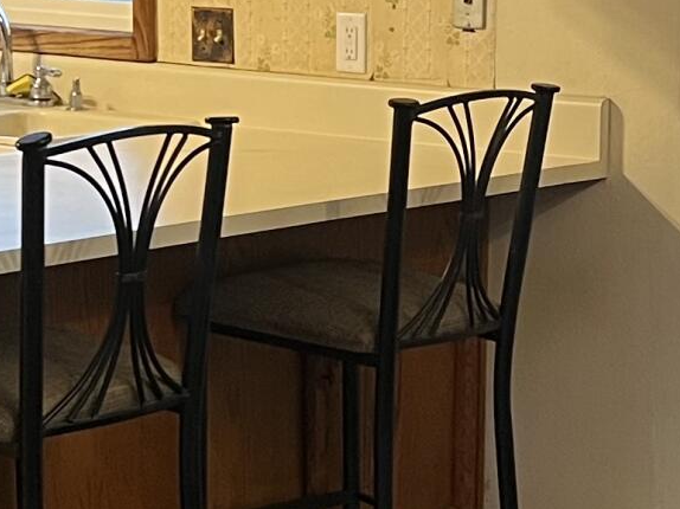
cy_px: 340
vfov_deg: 10.9
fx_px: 2670
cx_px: 436
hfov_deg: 14.5
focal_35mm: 136
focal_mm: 5.7
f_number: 1.5
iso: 250
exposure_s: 1/60
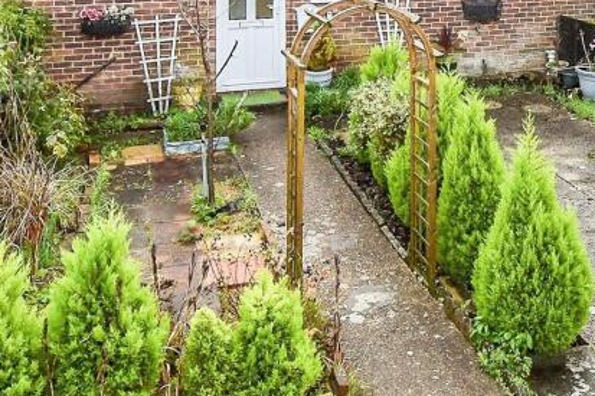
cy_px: 86
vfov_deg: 21.6
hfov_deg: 31.8
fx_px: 1024
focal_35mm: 62
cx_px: 452
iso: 200
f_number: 8
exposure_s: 1/250
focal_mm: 17
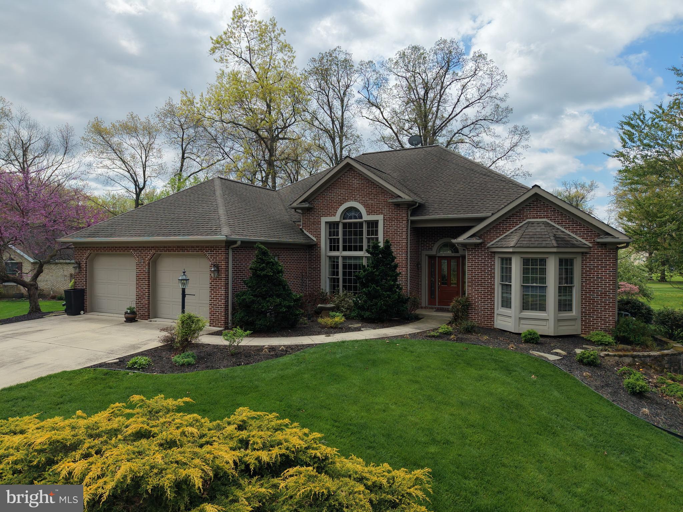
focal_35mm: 24
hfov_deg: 71.6
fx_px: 474
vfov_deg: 56.8
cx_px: 342
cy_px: 256
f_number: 1.8
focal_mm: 8.67
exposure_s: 1/6400
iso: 400
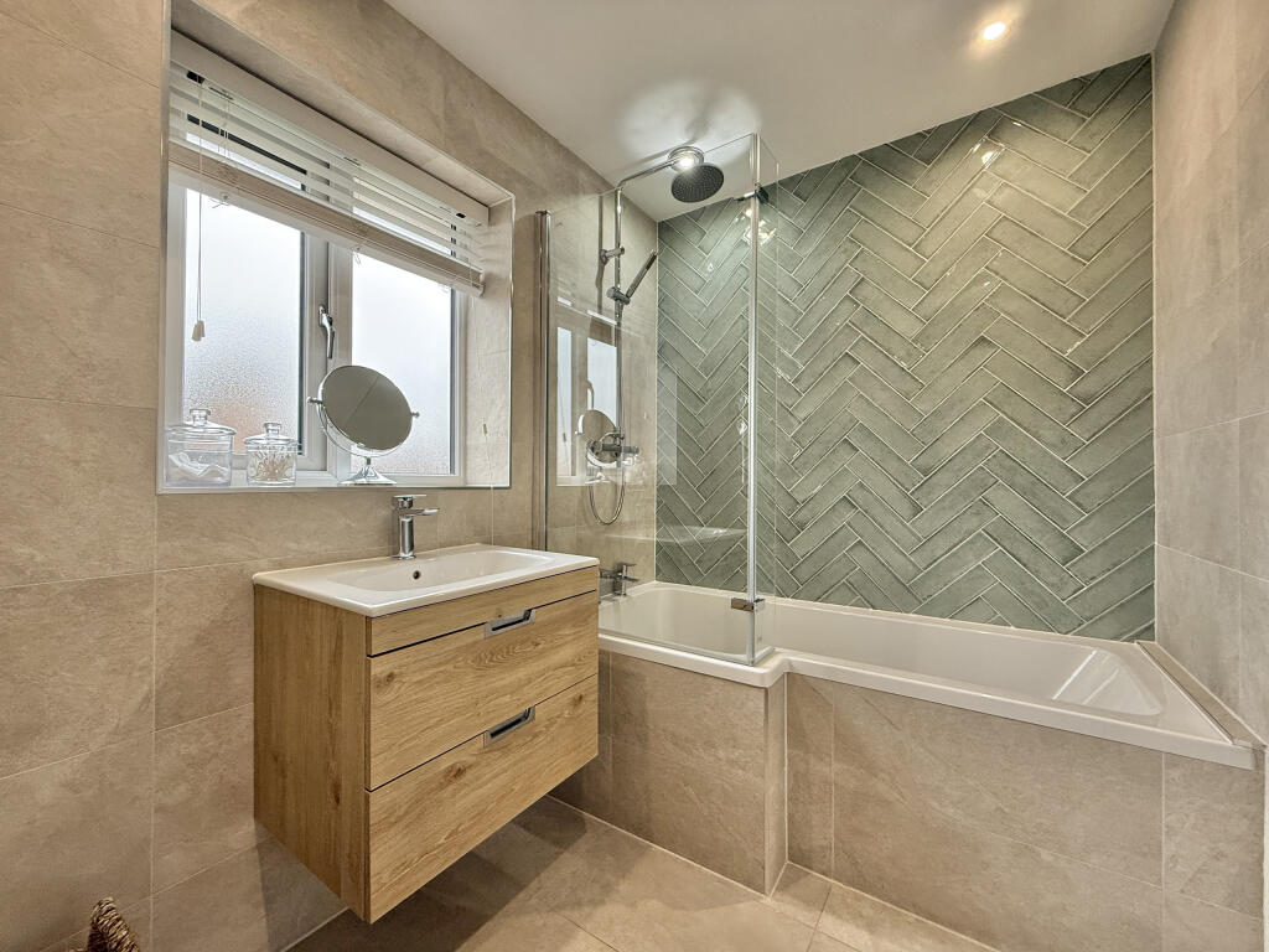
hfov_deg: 102.1
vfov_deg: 85.7
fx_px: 513
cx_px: 634
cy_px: 476
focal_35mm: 14
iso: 160
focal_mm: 2.22
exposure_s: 1/100
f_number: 2.2
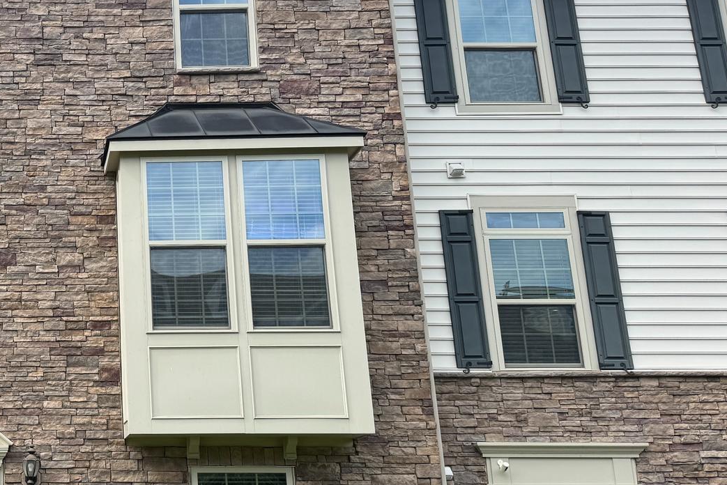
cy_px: 273
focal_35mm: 49
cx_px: 29
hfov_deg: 36.9
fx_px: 990
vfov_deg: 27.5
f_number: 1.78
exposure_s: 1/1869
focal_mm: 6.76
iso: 80
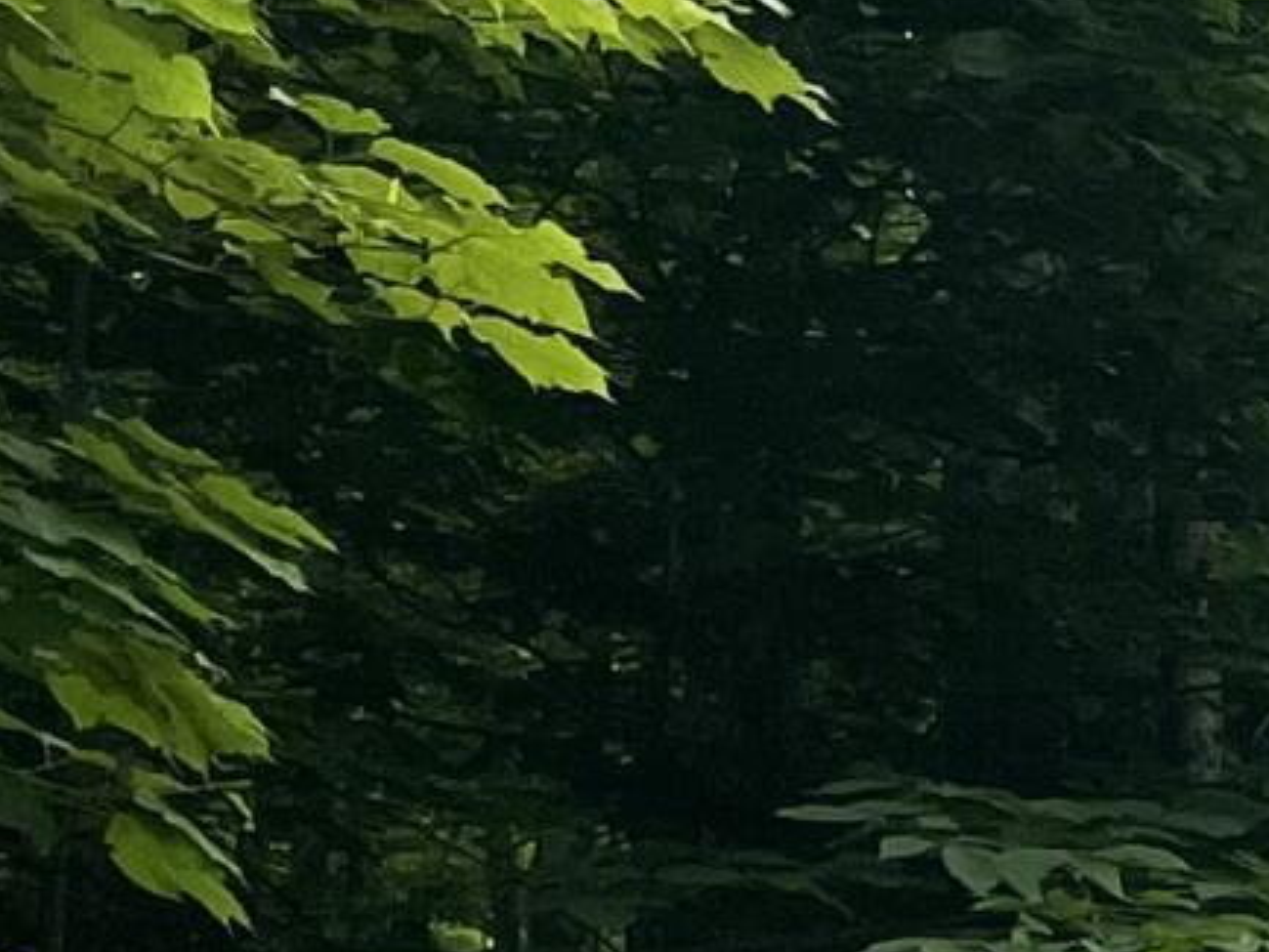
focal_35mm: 180
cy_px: 858
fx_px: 6601
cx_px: 4197
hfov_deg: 8.5
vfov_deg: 8.2
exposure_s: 1/1493
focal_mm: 5.1
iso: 32
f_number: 1.6
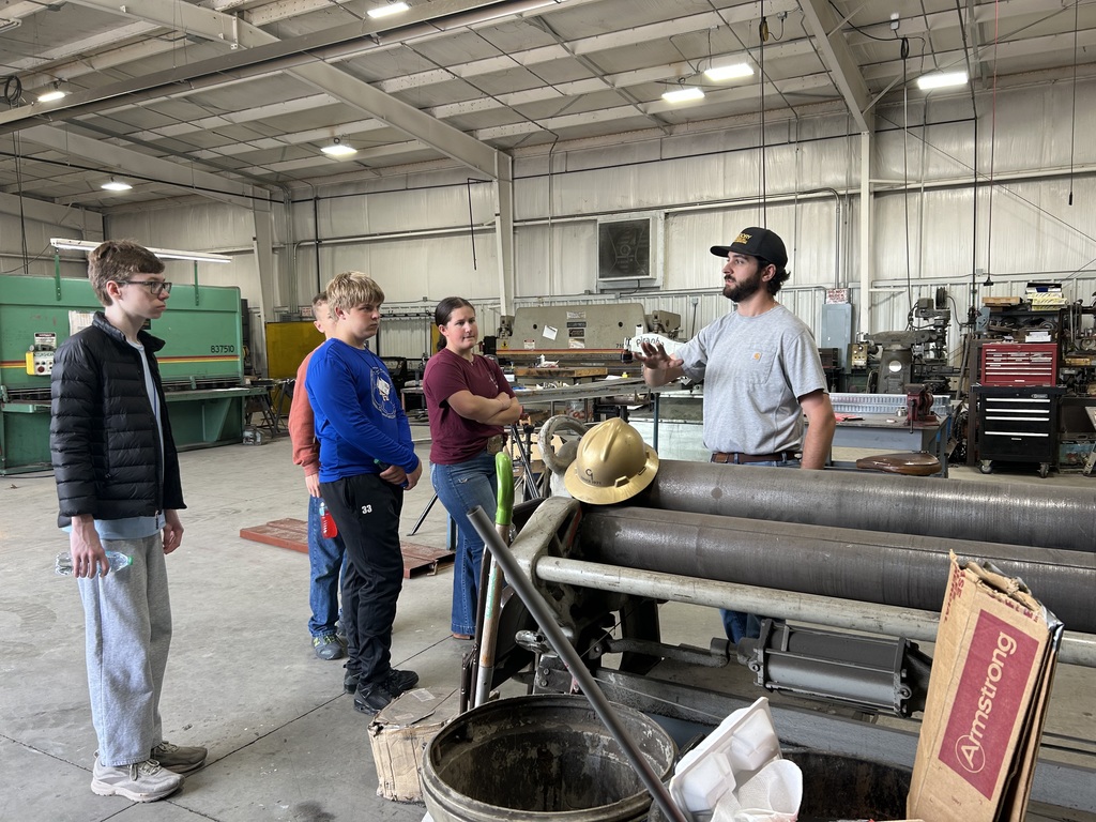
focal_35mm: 26
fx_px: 823
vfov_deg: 53.1
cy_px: 411
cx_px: 548
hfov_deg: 67.3
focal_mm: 5.7
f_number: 1.5
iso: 64
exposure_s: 1/120
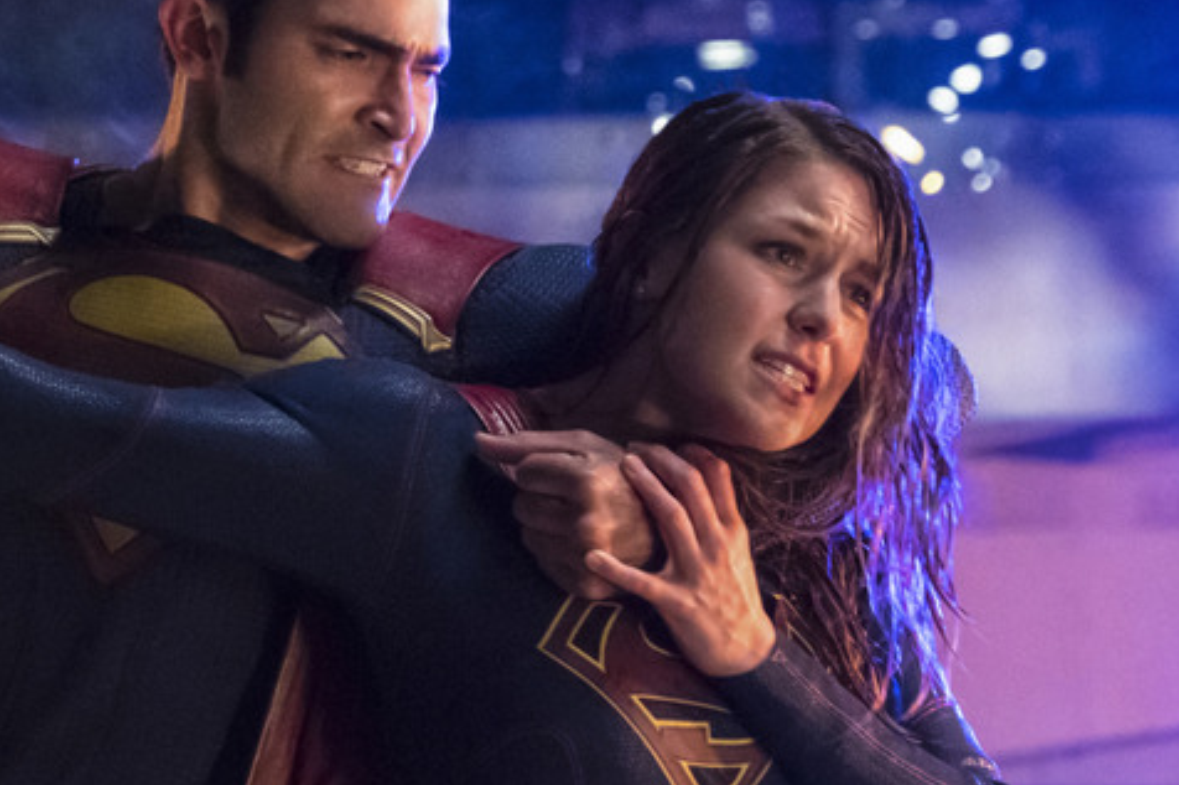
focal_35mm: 136
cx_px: 307
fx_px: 4452
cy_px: 362
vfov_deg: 10.1
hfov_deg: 15.0
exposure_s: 1/200
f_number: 4
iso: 8000
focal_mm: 55
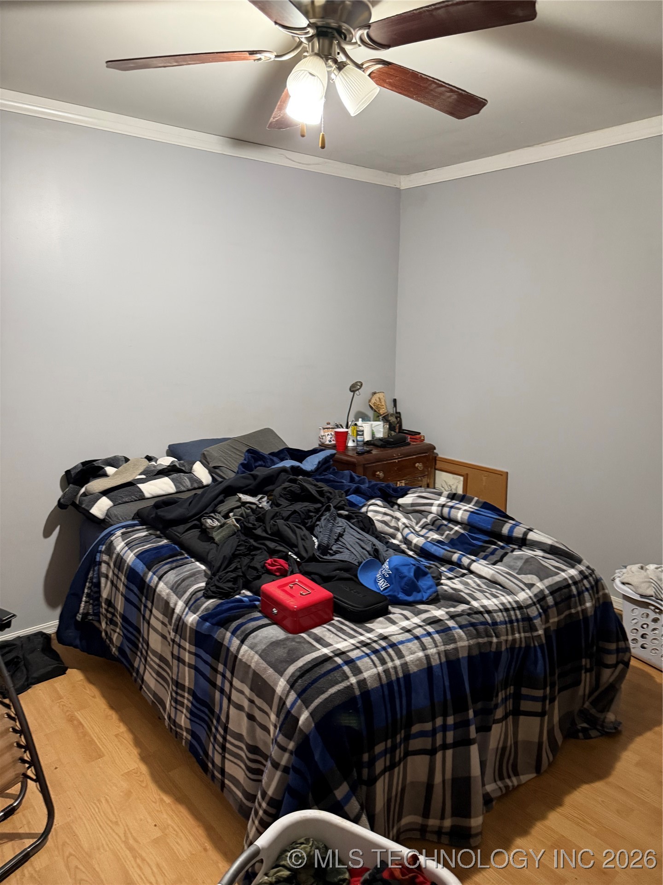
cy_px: 442
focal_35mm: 24
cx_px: 332
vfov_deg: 71.6
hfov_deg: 56.8
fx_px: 613
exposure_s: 1/60
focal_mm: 6.76
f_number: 1.78
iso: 640
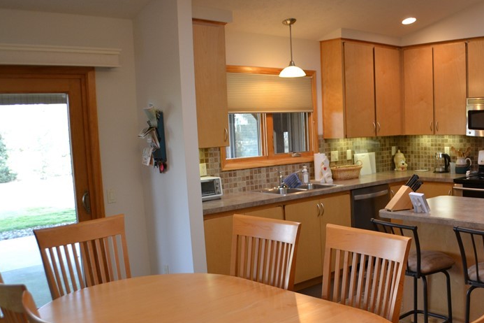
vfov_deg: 28.6
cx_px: 363
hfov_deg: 40.7
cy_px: 180
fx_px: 632
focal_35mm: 47
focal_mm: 20
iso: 560
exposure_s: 1/60
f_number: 3.8
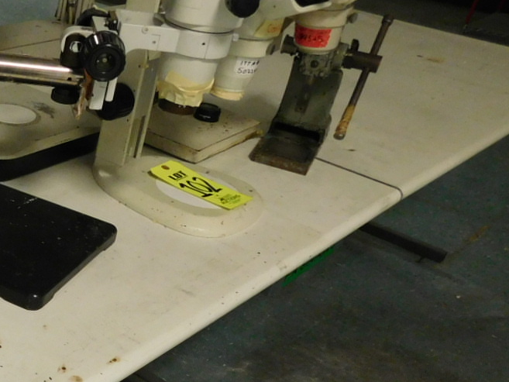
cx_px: -74
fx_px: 824
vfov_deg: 25.6
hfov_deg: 30.2
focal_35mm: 56
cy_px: 315
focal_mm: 4
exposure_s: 1/30
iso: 400
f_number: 3
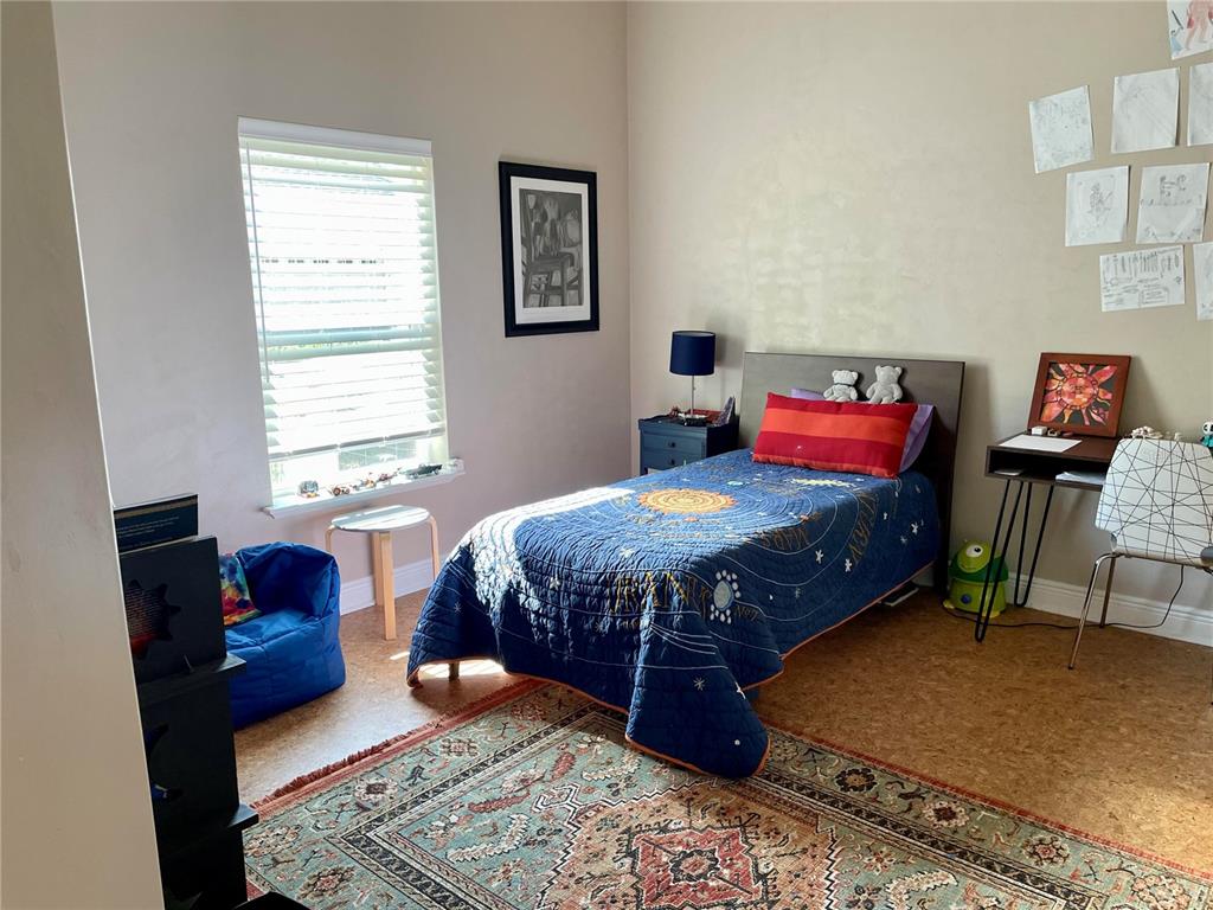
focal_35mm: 26
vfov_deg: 53.1
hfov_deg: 67.3
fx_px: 911
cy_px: 455
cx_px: 606
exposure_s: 1/120
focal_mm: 4.2
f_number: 1.6
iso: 125
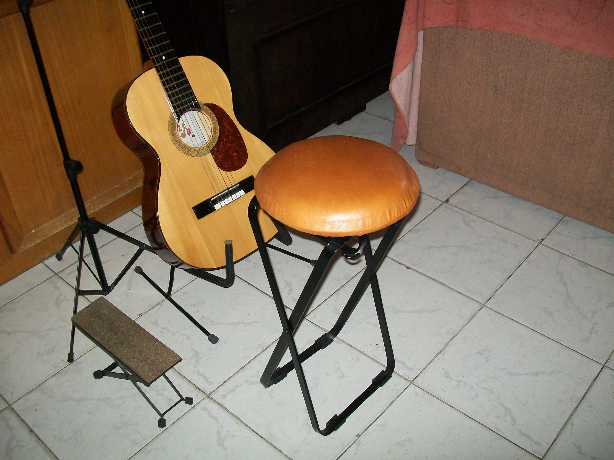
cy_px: 230
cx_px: 307
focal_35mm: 36
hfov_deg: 51.4
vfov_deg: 39.7
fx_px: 639
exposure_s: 1/60
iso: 160
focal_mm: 6
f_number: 2.7
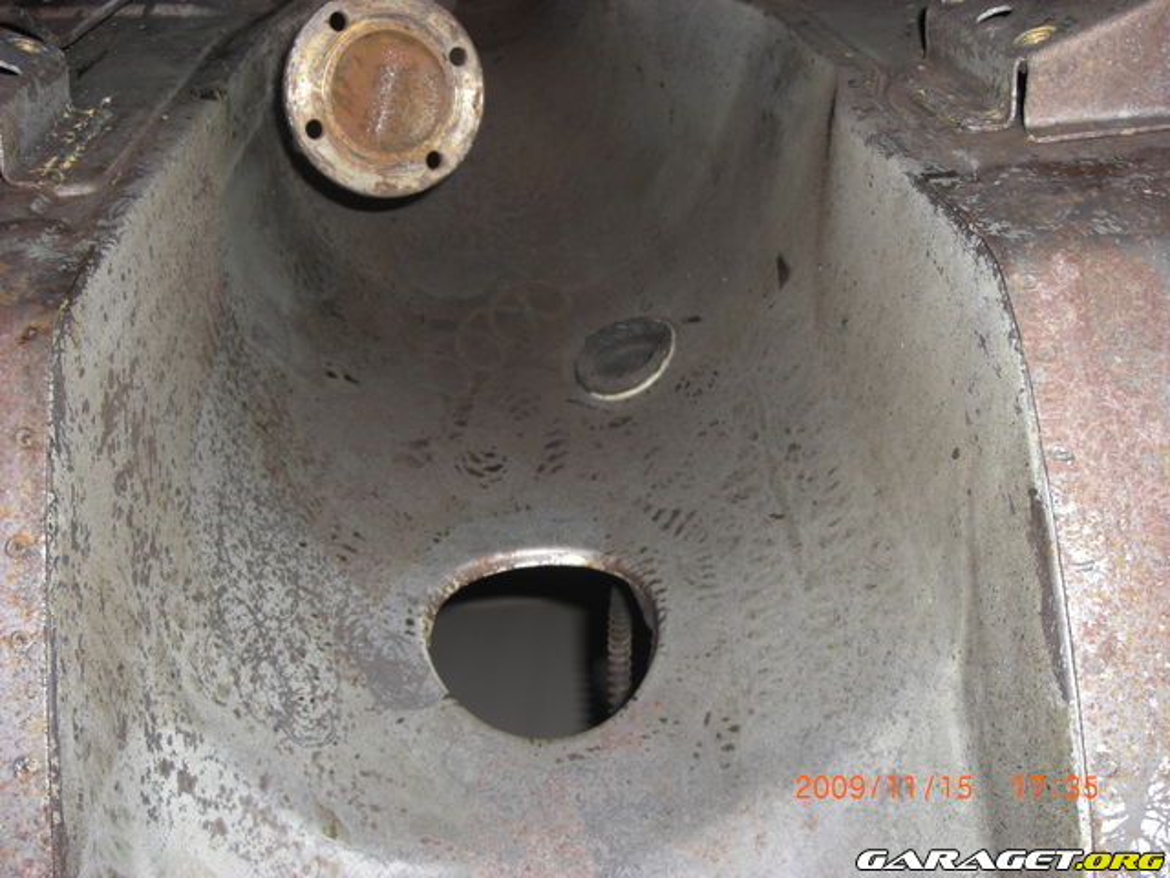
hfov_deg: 49.0
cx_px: 585
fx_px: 1284
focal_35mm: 38
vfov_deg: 37.7
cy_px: 439
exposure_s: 1/30
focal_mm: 7.9
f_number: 4
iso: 80
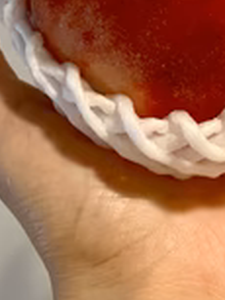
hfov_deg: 20.1
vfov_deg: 25.2
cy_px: -12
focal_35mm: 73
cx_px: 164
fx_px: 632
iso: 250
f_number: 1.8
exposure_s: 1/50
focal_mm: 3.99
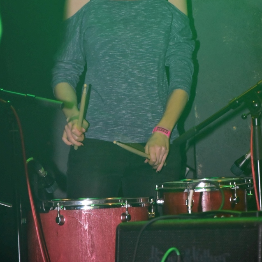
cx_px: 131
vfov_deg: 8.7
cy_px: 71
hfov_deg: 8.7
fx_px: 1727
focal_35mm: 202
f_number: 5.6
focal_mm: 105
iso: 3200
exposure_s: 1/60
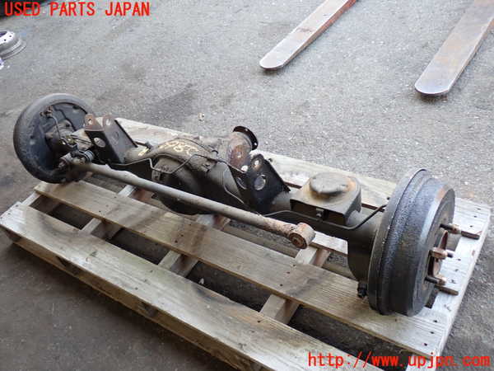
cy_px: 186
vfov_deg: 44.2
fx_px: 457
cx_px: 247
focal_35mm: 32
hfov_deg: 56.8
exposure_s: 1/60
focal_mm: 5.79
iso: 200
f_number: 2.4
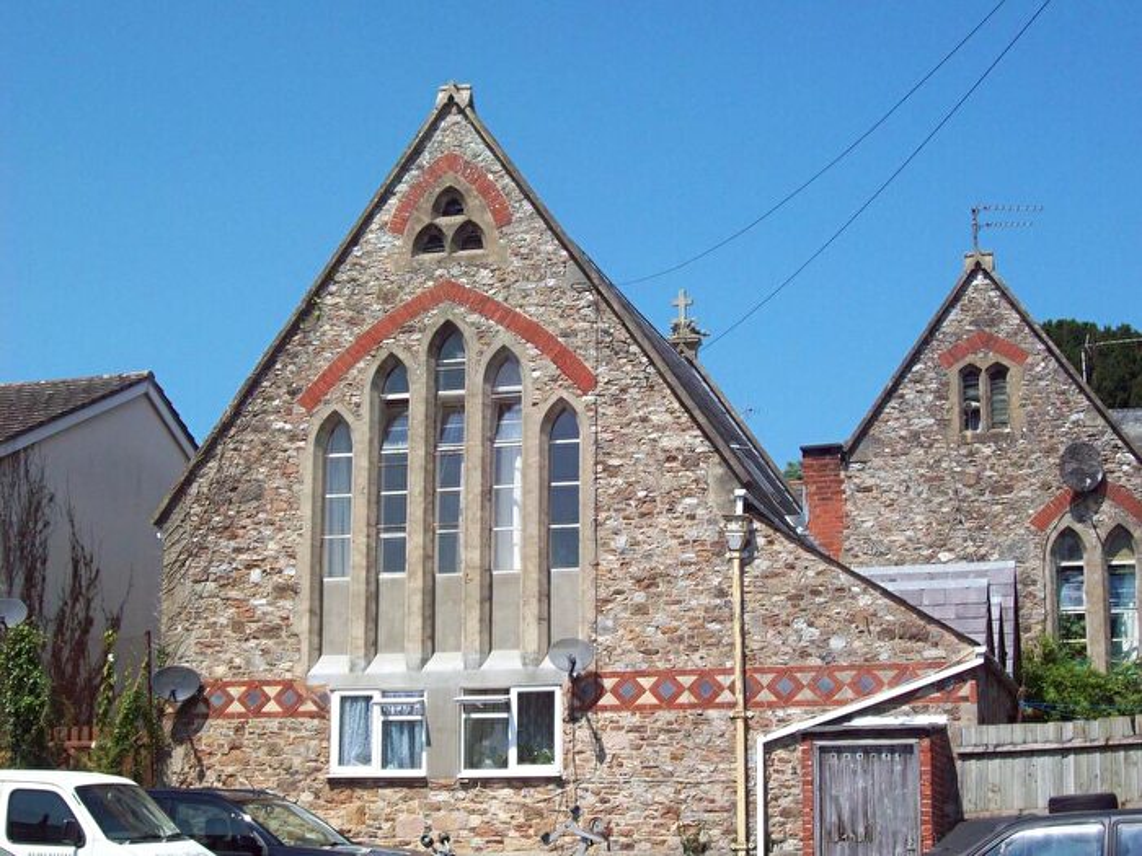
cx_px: 571
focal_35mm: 70
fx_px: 2309
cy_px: 428
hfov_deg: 27.8
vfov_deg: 21.0
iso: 80
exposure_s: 1/326
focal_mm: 11.6
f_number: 6.7
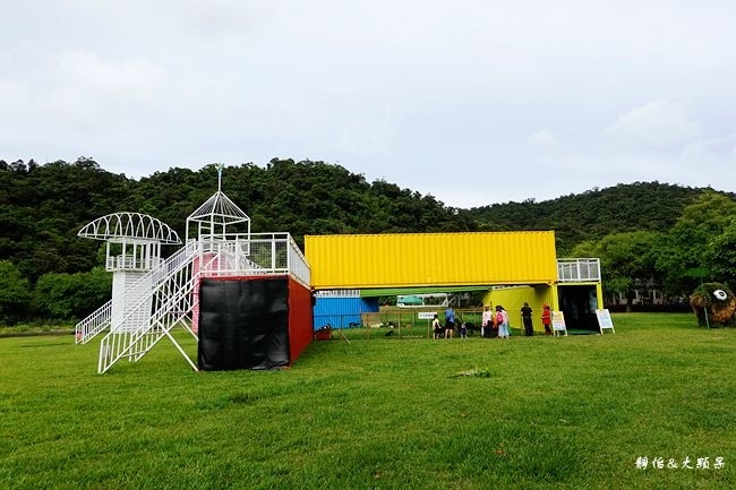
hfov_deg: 73.8
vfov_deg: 53.1
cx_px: 368
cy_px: 245
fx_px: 491
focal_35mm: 24
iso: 125
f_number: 4
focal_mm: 9
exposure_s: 1/640
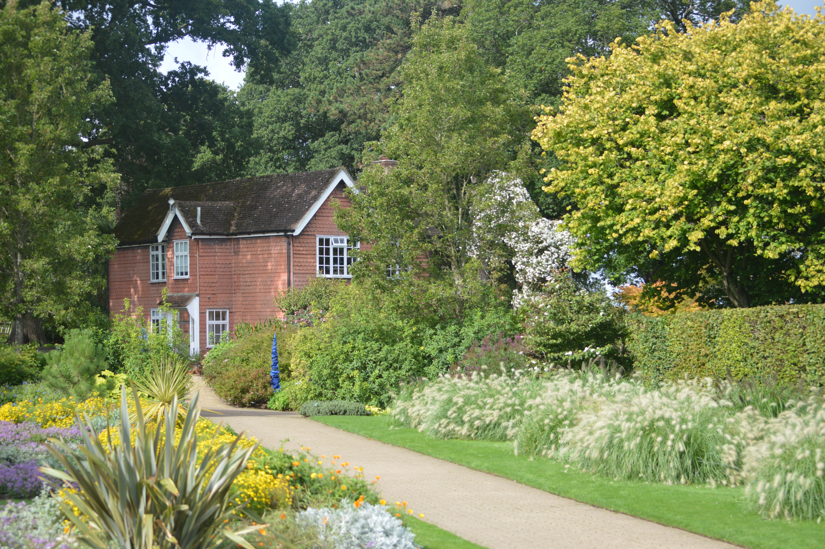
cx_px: 412
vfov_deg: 16.5
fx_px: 1889
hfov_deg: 24.6
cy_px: 274
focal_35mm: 82
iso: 400
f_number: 5
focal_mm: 55
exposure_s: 1/1000
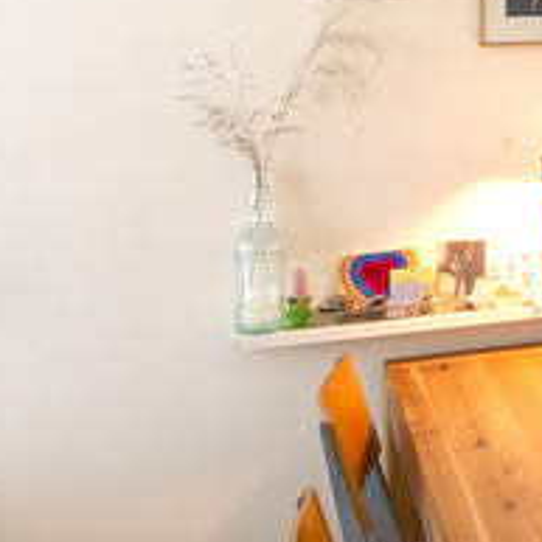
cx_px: 972
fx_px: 1435
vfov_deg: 21.3
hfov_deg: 17.4
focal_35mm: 81
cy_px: 176
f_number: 11
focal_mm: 18
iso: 400
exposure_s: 1.5
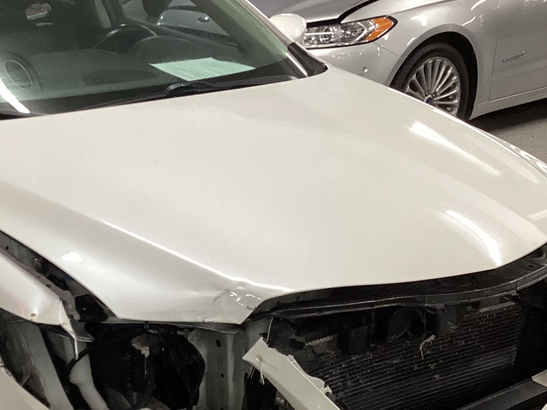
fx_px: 980
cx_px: 125
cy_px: 271
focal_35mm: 62
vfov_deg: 23.6
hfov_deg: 30.6
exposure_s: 1/60
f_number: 2.4
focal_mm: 3.3
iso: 160
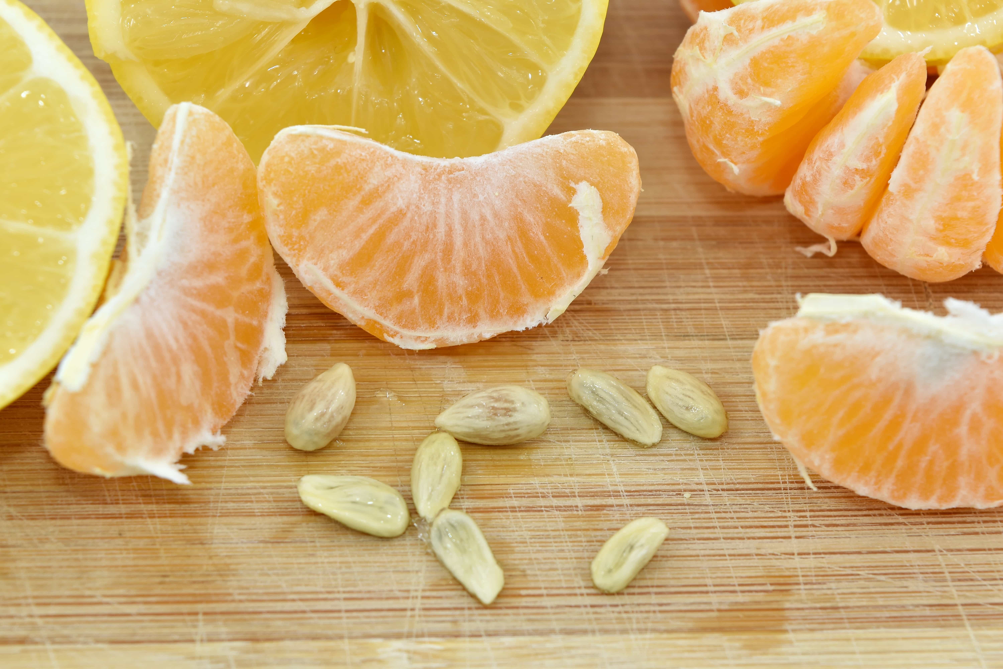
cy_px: 334
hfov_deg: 24.6
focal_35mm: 82
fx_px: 2298
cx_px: 502
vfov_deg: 16.6
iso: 100
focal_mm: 55
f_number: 9
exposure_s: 1/80
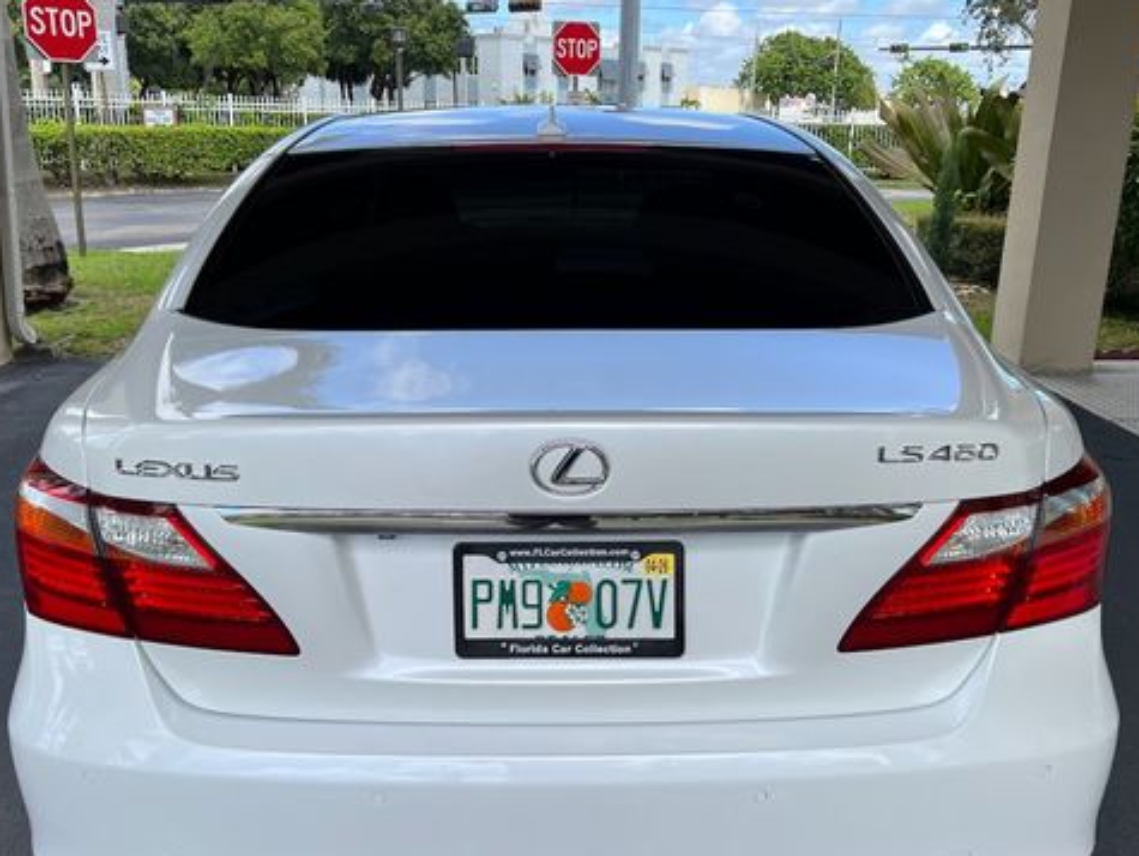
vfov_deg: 40.6
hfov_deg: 52.6
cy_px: 496
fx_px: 1153
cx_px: 547
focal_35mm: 35
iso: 50
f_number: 1.5
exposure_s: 1/1779
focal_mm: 5.7
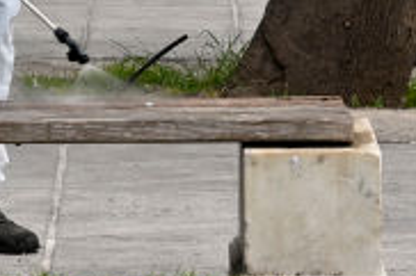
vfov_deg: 3.5
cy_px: -229
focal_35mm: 394
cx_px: -498
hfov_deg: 5.1
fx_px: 4549
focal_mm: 70
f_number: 7.1
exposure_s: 1/500
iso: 125
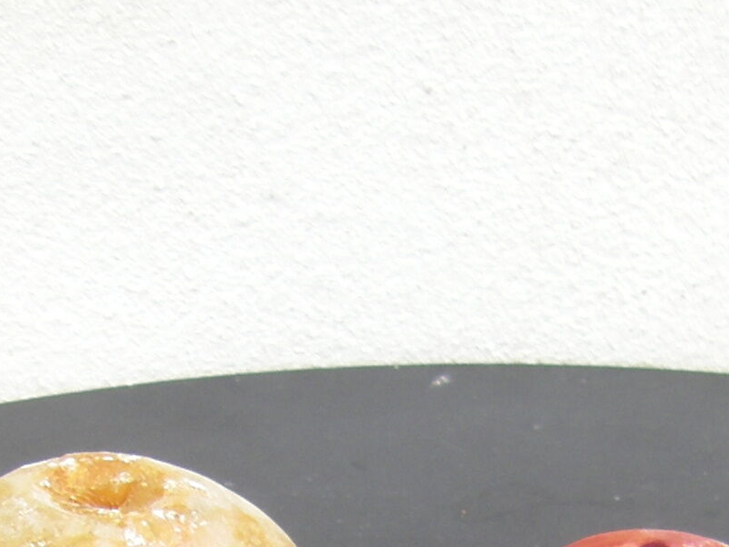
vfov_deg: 9.2
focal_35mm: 154
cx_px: 515
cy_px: 960
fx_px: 3244
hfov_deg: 12.8
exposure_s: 1/50
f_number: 3.5
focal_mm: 6.3
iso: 64
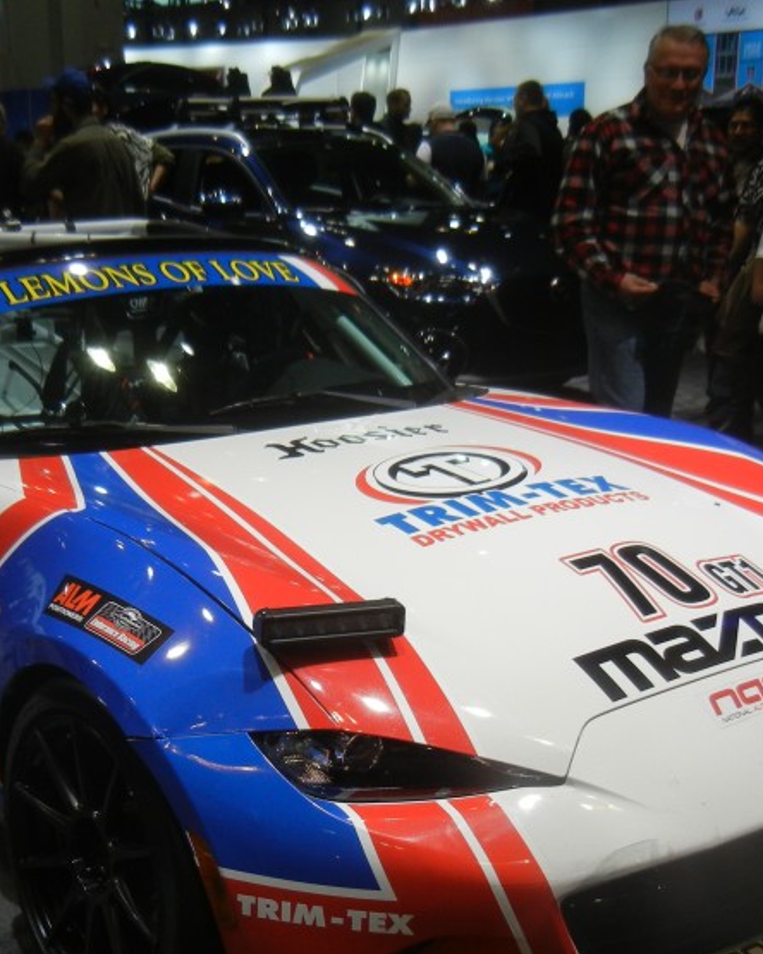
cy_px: 605
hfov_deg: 27.9
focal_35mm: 54
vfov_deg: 34.5
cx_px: 232
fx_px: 1524
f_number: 3.5
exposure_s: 1/250
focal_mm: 5.4
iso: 195
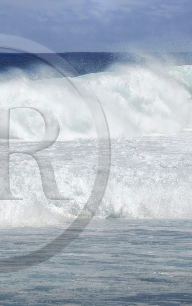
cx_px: -10
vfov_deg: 6.8
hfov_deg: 4.3
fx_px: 2570
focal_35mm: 307
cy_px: 153
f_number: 14
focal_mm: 200
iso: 200
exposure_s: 1/400
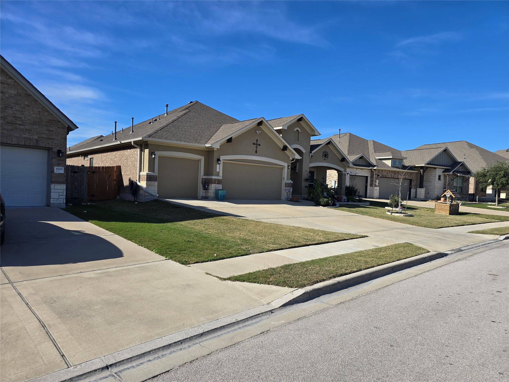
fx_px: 338
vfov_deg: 58.9
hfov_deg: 73.9
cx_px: 254
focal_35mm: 23
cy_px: 191
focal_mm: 6.3
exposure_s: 1/989
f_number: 1.7
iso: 12
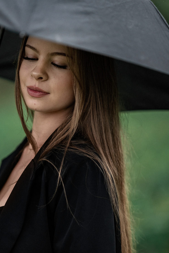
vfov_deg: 12.6
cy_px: 119
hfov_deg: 8.4
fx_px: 1147
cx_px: 56
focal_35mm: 163
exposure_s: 1/1600
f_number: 1.4
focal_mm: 105
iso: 160
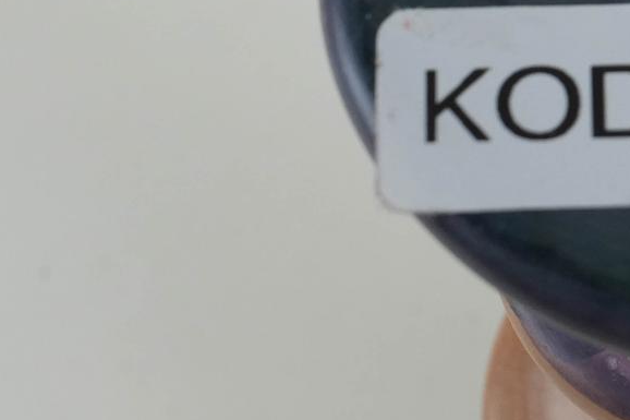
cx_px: 774
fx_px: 3814
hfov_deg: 9.3
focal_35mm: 218
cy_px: -70
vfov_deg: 6.3
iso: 2500
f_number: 11
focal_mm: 63
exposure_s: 1/80
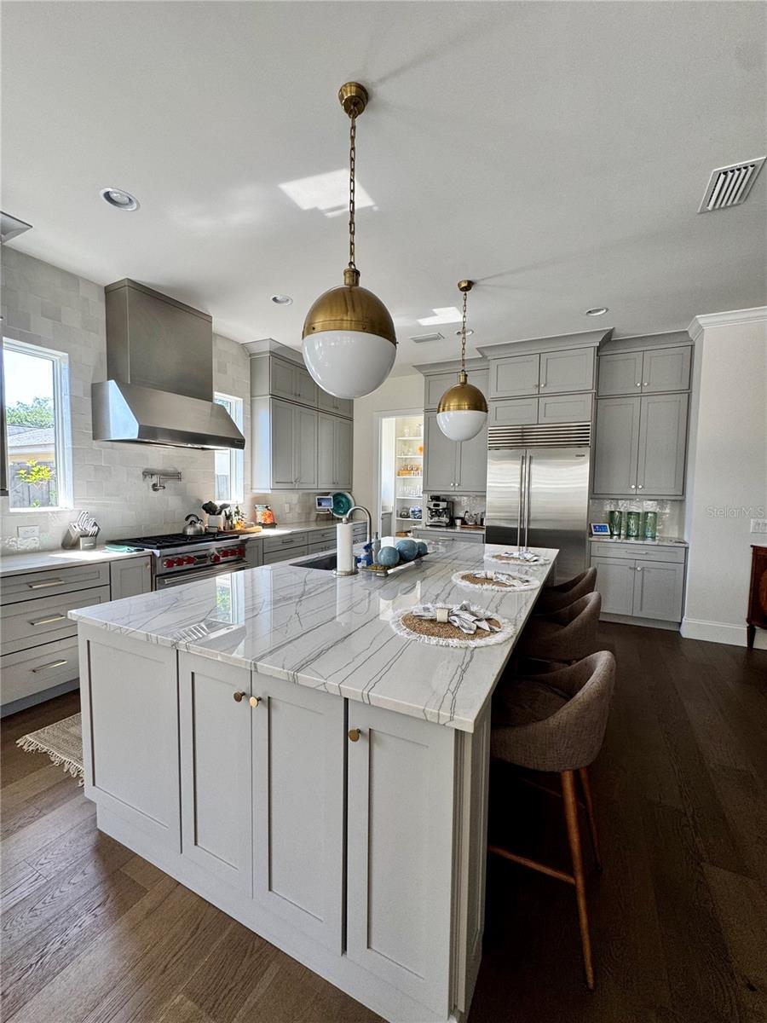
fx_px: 414
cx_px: 384
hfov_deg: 85.7
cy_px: 512
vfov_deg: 102.1
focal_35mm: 14
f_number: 2.2
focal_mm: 2.22
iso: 100
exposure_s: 1/99
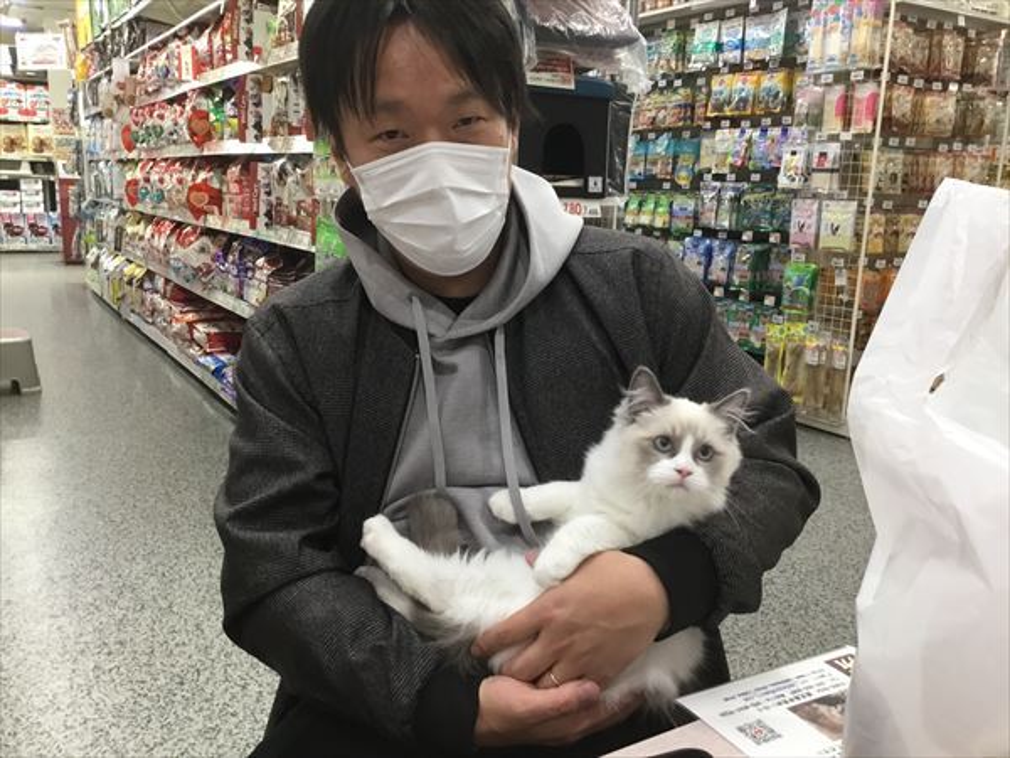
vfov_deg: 45.4
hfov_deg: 58.4
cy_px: 379
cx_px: 505
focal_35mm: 31
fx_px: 904
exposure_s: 1/30
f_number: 2.4
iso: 100
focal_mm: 3.3
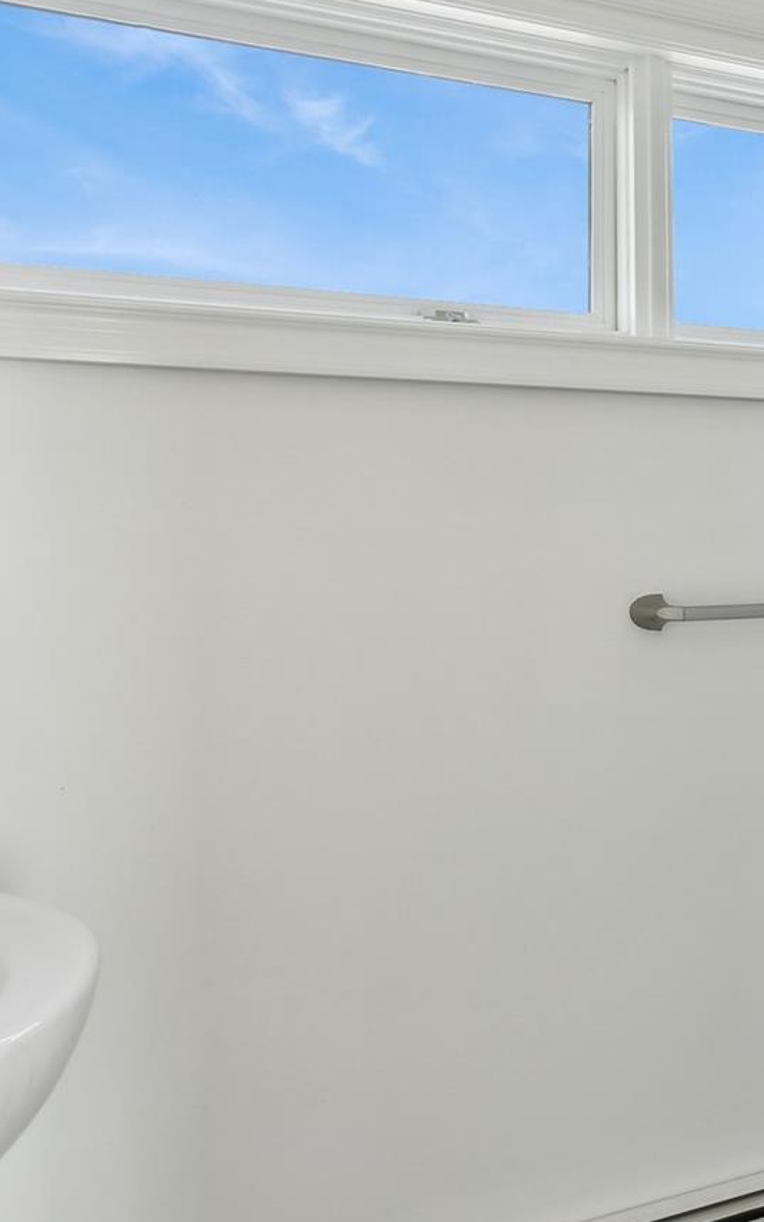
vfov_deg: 50.3
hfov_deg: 30.3
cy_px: 547
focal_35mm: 39
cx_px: 775
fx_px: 1299
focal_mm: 16
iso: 400
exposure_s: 1/15
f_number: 14
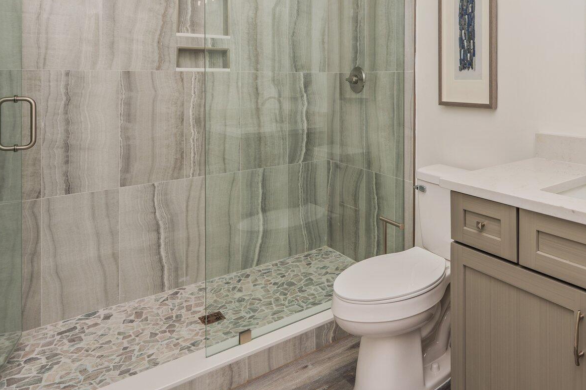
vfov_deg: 45.8
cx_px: 426
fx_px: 437
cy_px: 81
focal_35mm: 27
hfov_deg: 64.4
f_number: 9
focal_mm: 15.5
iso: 100
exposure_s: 1/50
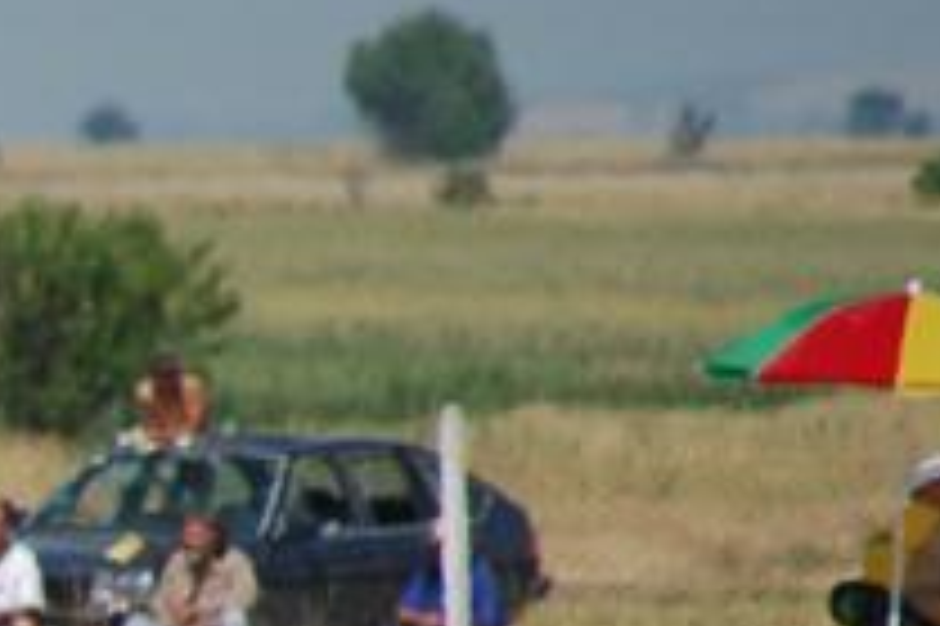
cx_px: -1255
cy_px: 1223
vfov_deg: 0.9
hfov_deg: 1.4
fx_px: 38300
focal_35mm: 1468
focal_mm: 200
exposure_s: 1/1250
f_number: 5.6
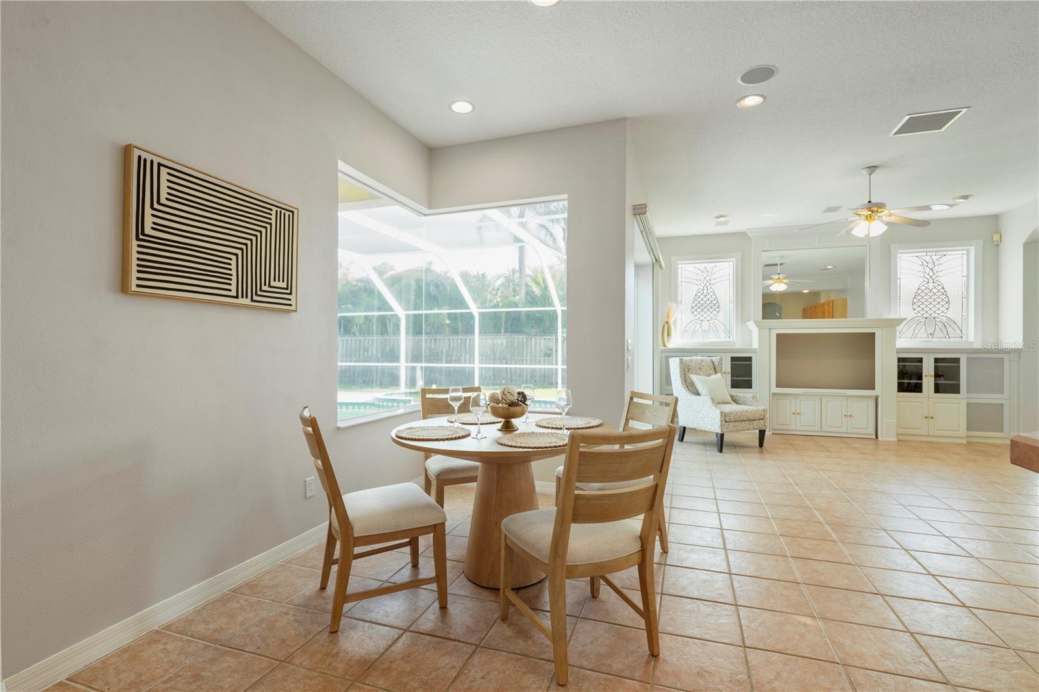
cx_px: 520
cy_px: 346
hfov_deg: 93.3
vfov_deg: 70.4
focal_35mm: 17
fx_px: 491
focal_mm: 17
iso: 200
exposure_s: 1/13
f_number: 8
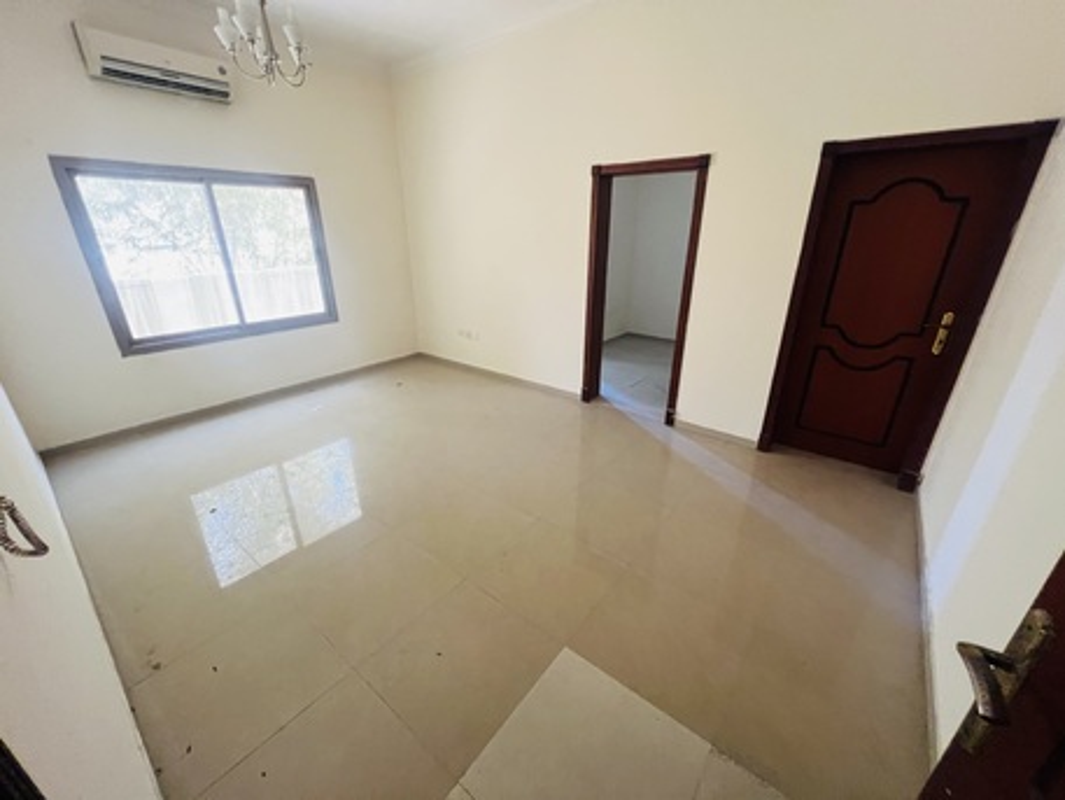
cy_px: 400
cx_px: 532
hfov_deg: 106.2
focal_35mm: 13
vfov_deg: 89.9
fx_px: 400
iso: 500
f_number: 1.8
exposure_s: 1/60
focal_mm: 1.57
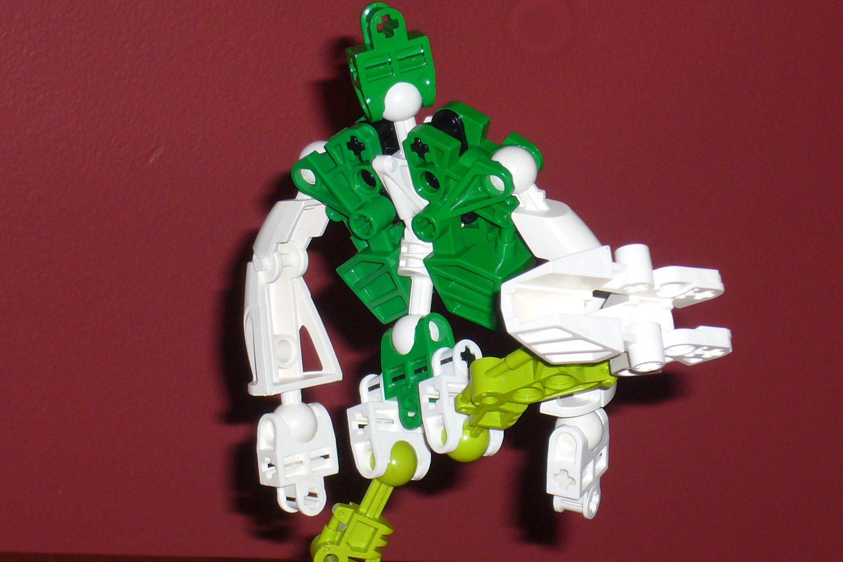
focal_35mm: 160
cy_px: 362
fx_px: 3746
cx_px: 482
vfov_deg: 8.6
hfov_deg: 12.8
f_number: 5
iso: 100
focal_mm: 17.4
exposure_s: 1/30
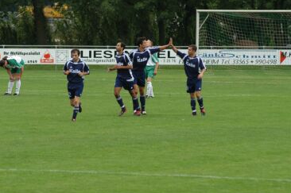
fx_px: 2648
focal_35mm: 328
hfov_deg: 6.3
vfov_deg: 4.2
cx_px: 146
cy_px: 91
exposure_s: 1/400
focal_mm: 200
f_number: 5
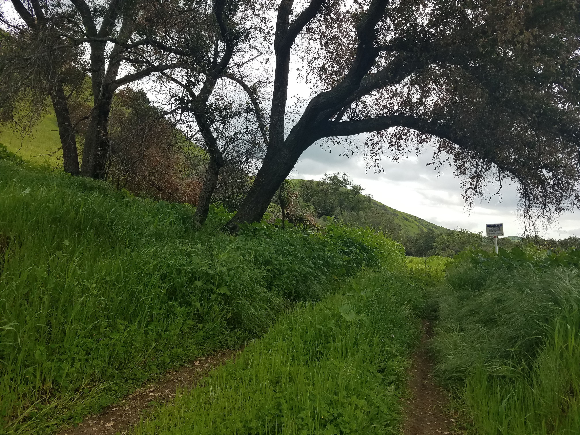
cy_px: 218
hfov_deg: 67.3
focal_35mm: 26
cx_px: 290
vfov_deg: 53.1
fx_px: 436
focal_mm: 4.2
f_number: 1.7
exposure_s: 1/1204
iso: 40
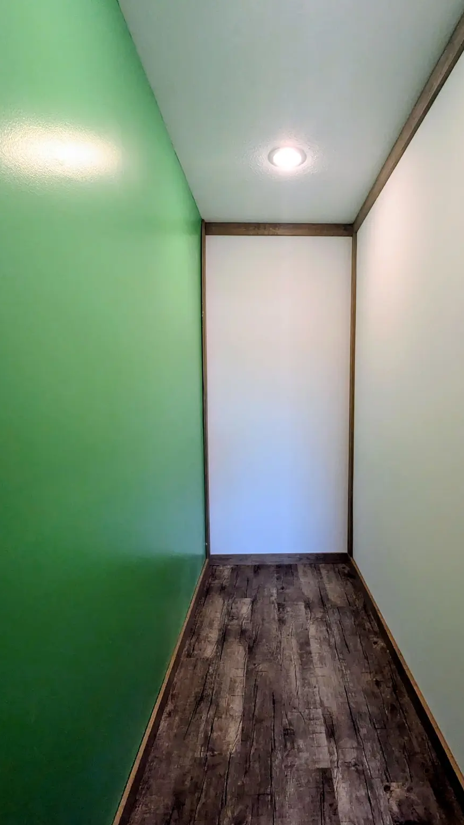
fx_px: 394
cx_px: 276
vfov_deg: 92.6
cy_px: 425
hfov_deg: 60.5
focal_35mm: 18
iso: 446
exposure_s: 1/120
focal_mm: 2.35
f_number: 2.2
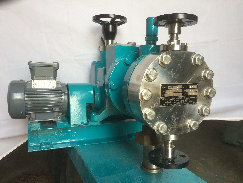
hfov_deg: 61.7
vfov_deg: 48.2
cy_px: 92
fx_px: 204
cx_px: 122
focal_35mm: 29
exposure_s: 1/100
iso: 50
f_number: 2.2
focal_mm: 4.15
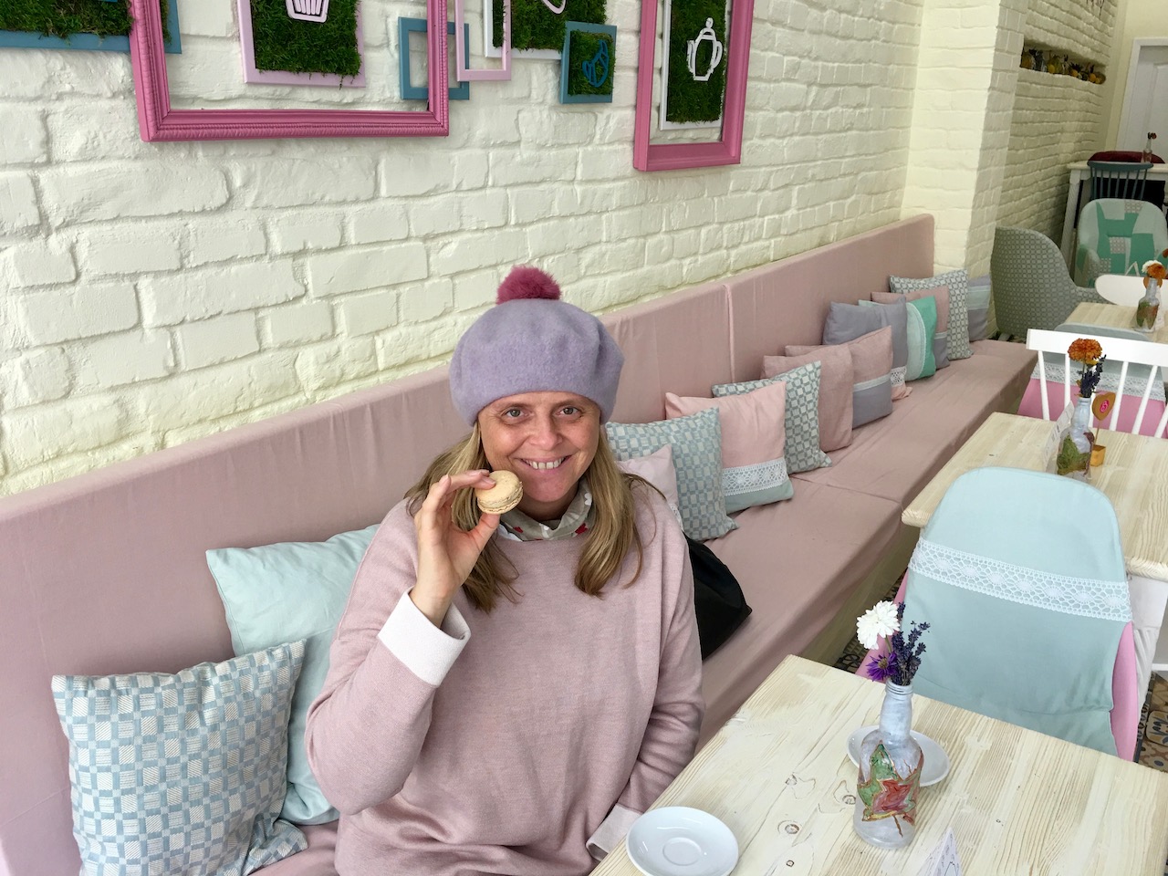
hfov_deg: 61.7
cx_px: 584
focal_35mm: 29
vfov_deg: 48.2
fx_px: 979
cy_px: 438
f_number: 2.2
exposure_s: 1/33
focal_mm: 4.15
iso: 25
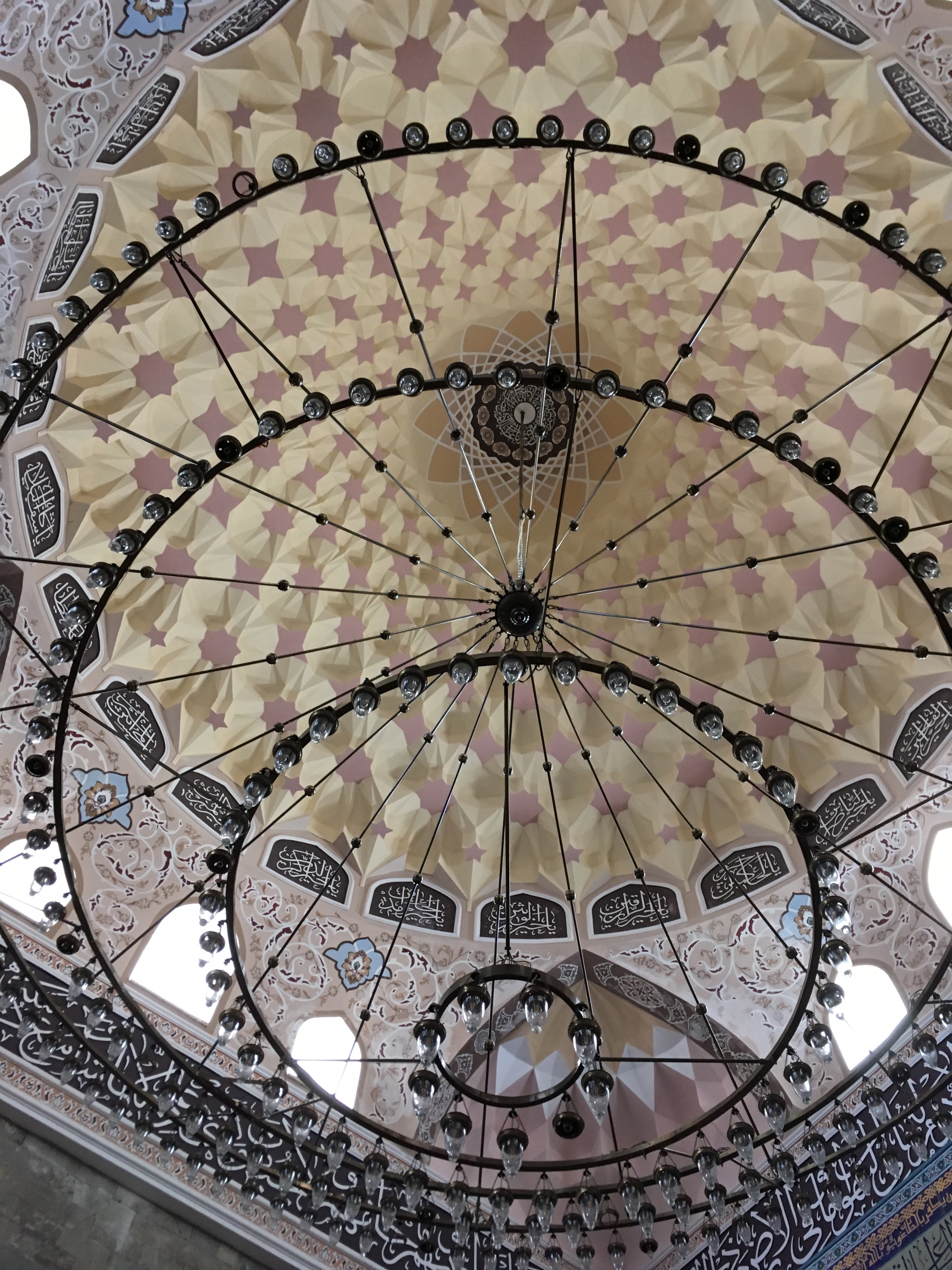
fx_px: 1063
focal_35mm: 29
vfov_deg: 61.7
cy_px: 635
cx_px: 476
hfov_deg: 48.2
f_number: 2.2
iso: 160
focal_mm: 4.15
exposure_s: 1/33
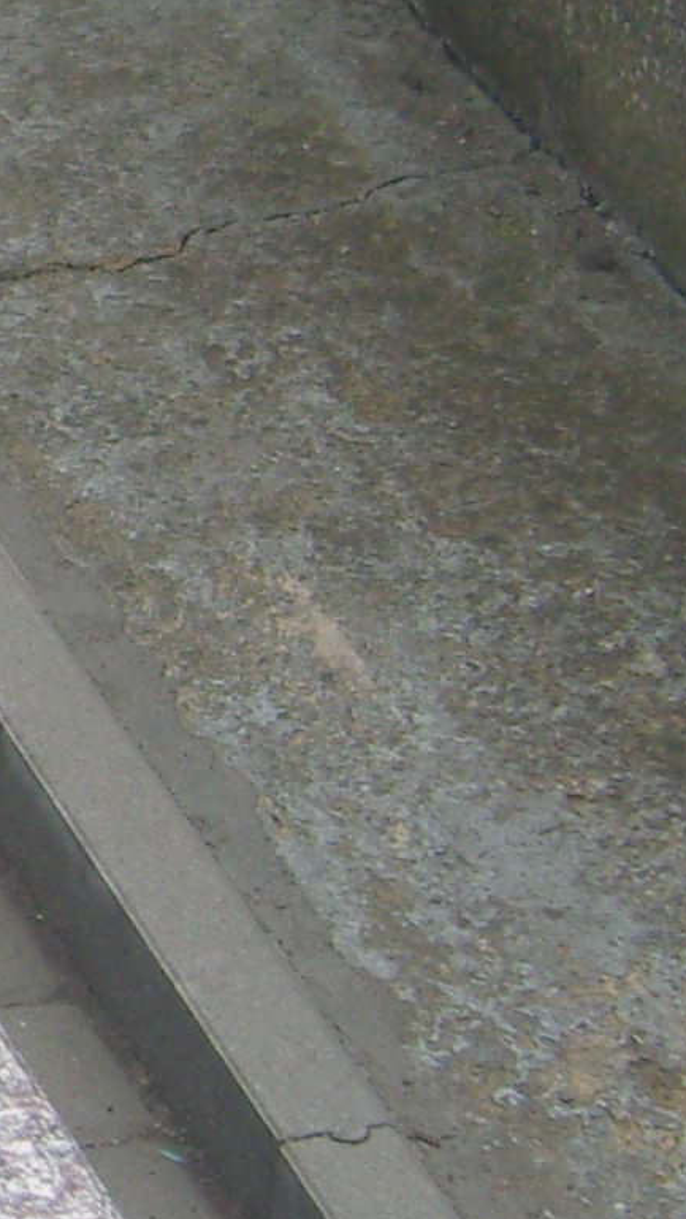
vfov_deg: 13.5
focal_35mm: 157
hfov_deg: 7.1
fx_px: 5078
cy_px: 22
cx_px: -1220
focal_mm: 7.3
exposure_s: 1/80
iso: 100
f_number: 2.8
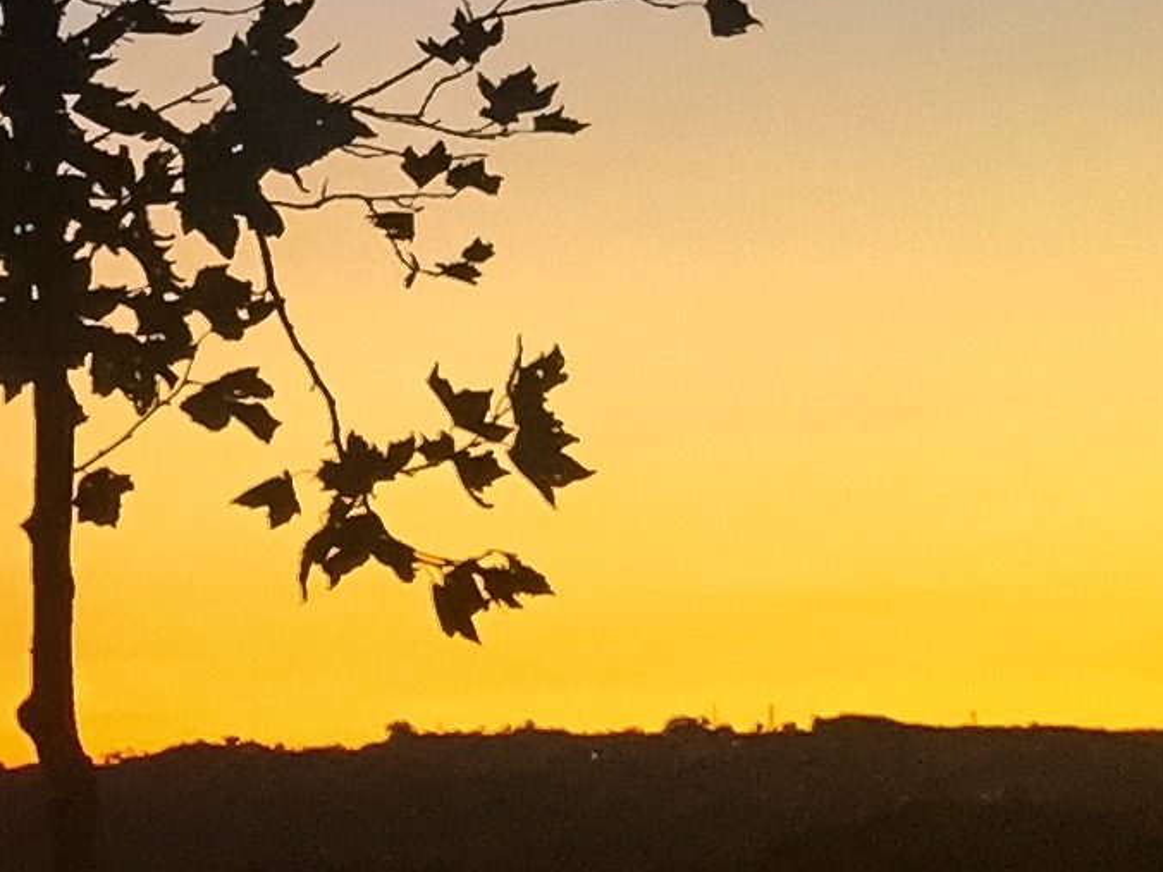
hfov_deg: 11.6
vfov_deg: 10.5
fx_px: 4704
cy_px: 62
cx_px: -1638
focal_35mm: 140
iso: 160
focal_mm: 4.15
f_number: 2.2
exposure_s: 1/30
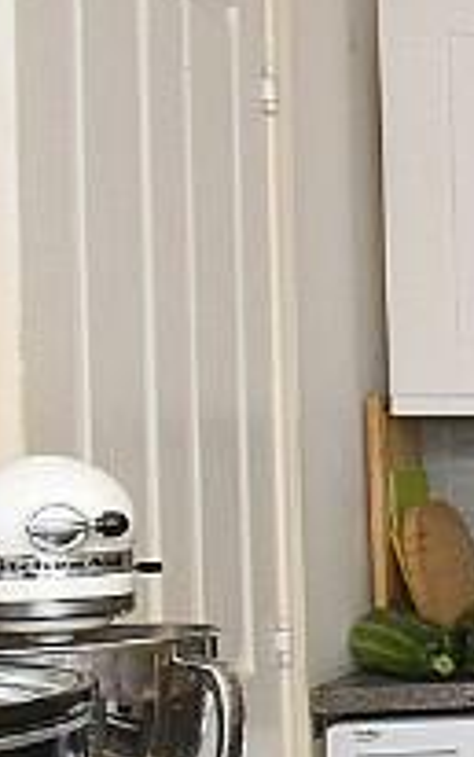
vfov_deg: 27.0
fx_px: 1569
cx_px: 1484
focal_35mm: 76
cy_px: 470
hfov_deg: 10.6
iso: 1000
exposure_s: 1/125
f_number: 4
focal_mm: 10
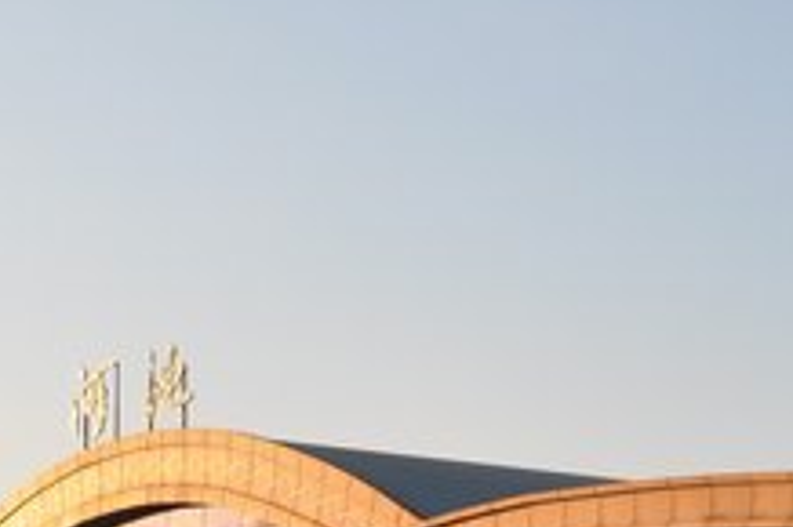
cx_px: 331
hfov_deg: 16.5
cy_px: 631
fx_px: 2729
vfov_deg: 10.8
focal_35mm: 124
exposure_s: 1/200
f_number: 8
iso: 200
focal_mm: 30
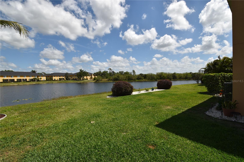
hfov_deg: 100.4
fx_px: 102
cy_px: 81
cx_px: 122
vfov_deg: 77.3
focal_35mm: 15
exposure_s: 1/200
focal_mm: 10
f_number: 11
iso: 100
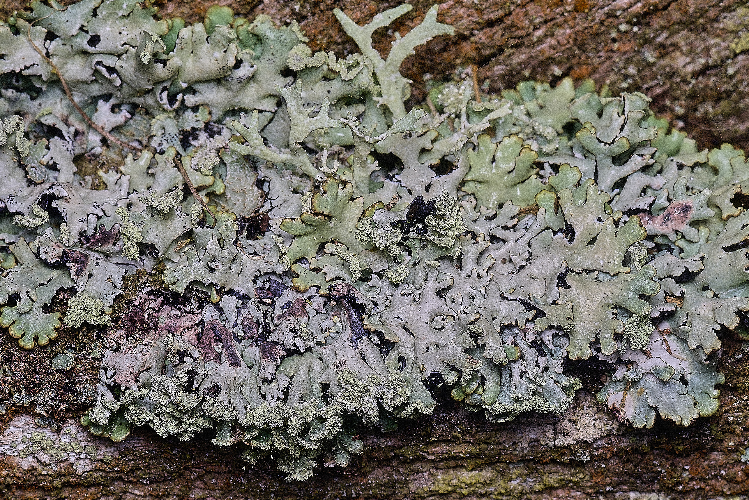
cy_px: 250
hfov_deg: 9.1
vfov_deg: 6.1
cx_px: 374
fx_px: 4681
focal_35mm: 225
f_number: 51
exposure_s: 1/200
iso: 640
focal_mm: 147
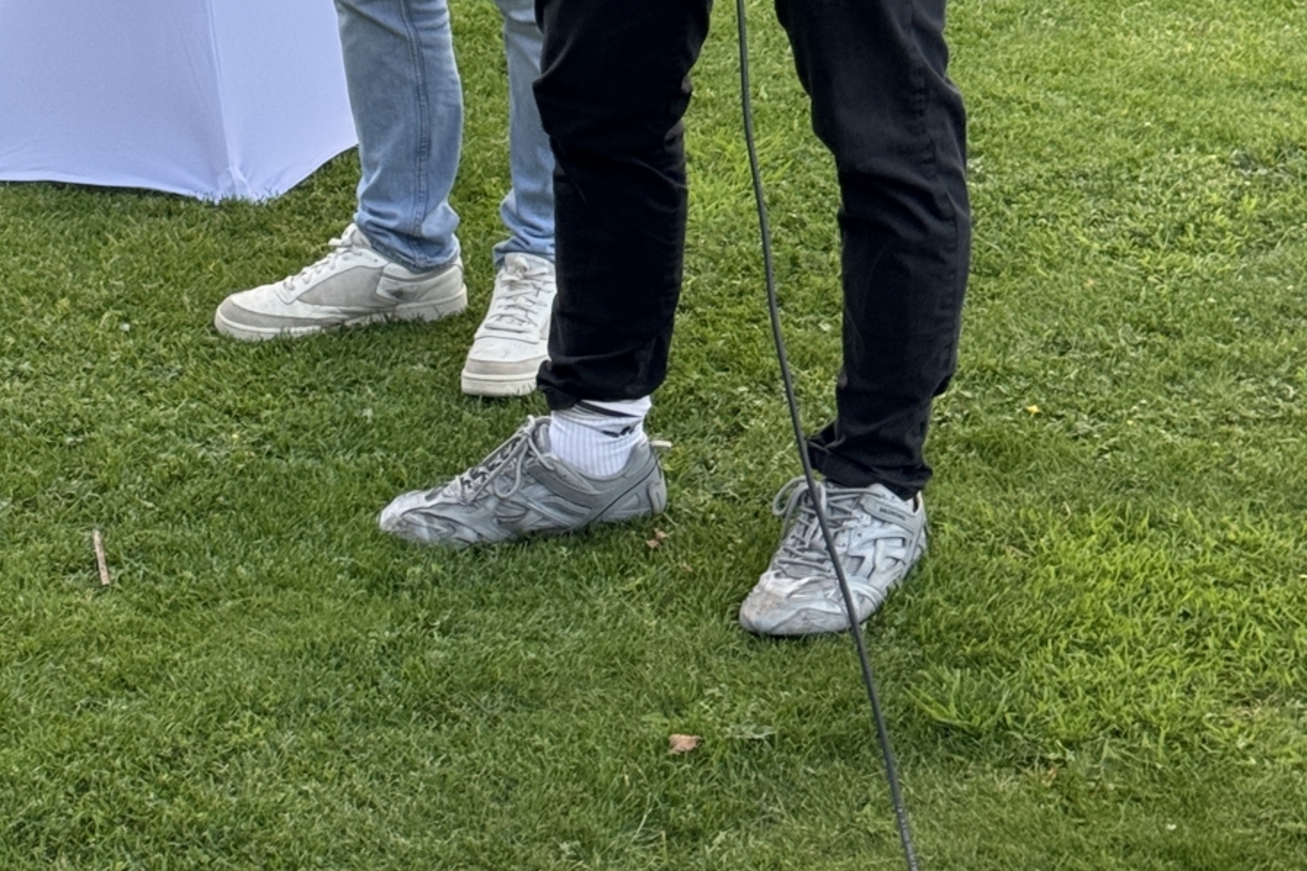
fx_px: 3884
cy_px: -394
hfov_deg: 19.0
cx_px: 372
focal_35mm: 107
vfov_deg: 12.2
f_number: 1.78
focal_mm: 6.76
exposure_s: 1/121
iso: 80
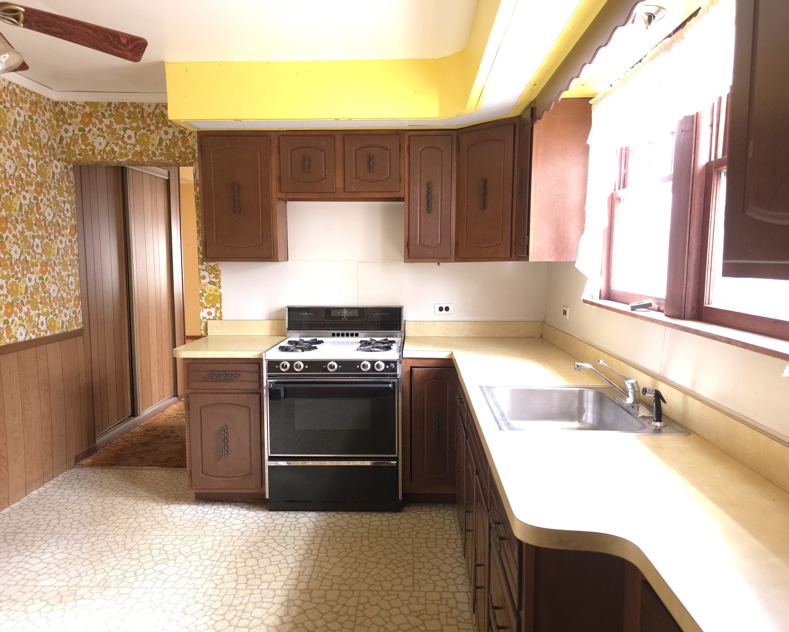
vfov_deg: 58.8
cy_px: 316
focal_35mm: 24
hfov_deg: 70.3
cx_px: 397
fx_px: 561
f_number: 1.7
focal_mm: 6.3
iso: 640
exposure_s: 1/20
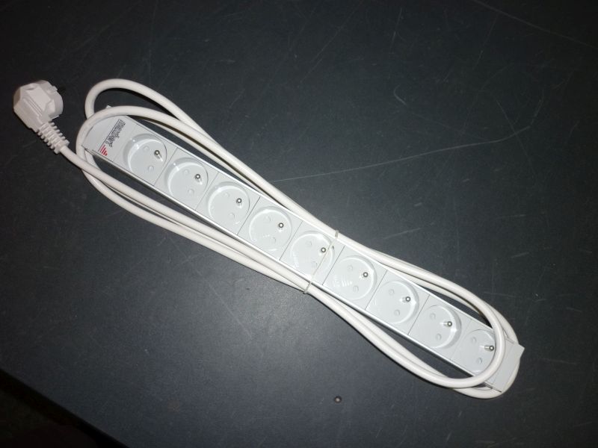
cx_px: 299
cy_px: 224
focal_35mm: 33
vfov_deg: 42.9
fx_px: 570
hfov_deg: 55.4
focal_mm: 5.5
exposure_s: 1/60
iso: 100
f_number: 2.8
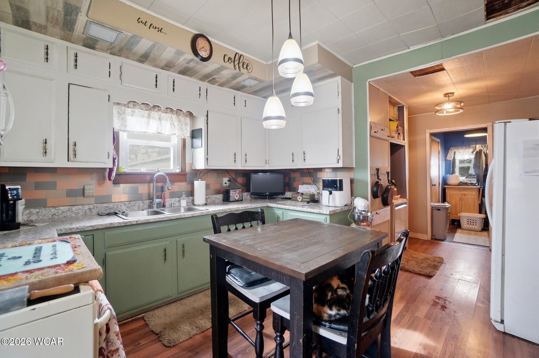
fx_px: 224
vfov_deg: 77.2
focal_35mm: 15
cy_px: 179
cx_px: 270
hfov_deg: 100.4
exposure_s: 1/40
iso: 125
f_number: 4.5
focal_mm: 10
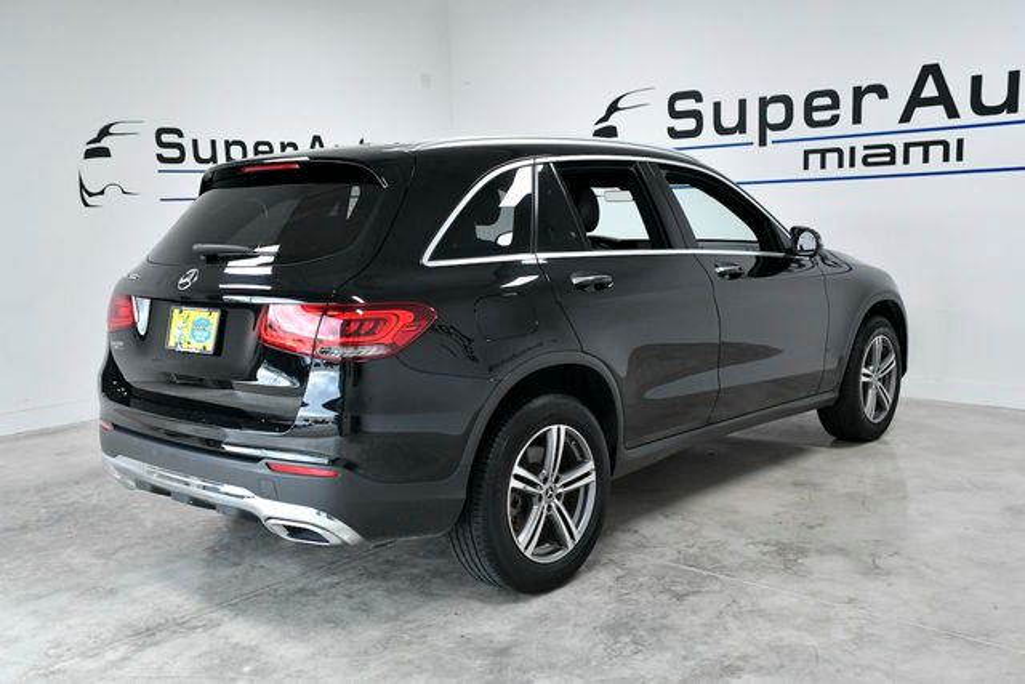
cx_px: 512
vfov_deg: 36.9
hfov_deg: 53.1
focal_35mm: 36
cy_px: 342
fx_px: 1025
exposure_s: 1/640
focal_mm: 36
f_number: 4.5
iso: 1600
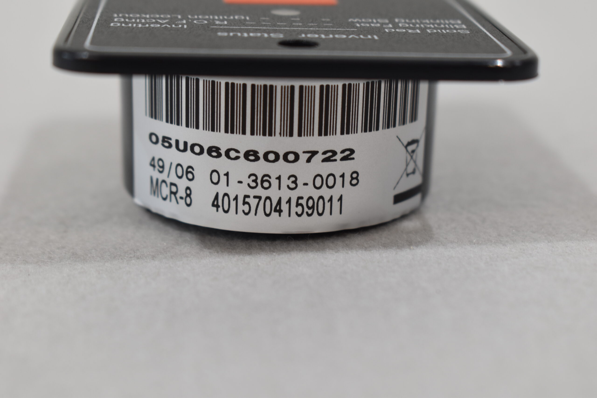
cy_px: 199
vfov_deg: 17.5
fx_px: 1293
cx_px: 298
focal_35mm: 78
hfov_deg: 26.0
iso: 400
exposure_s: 1/60
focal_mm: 52
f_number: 6.3
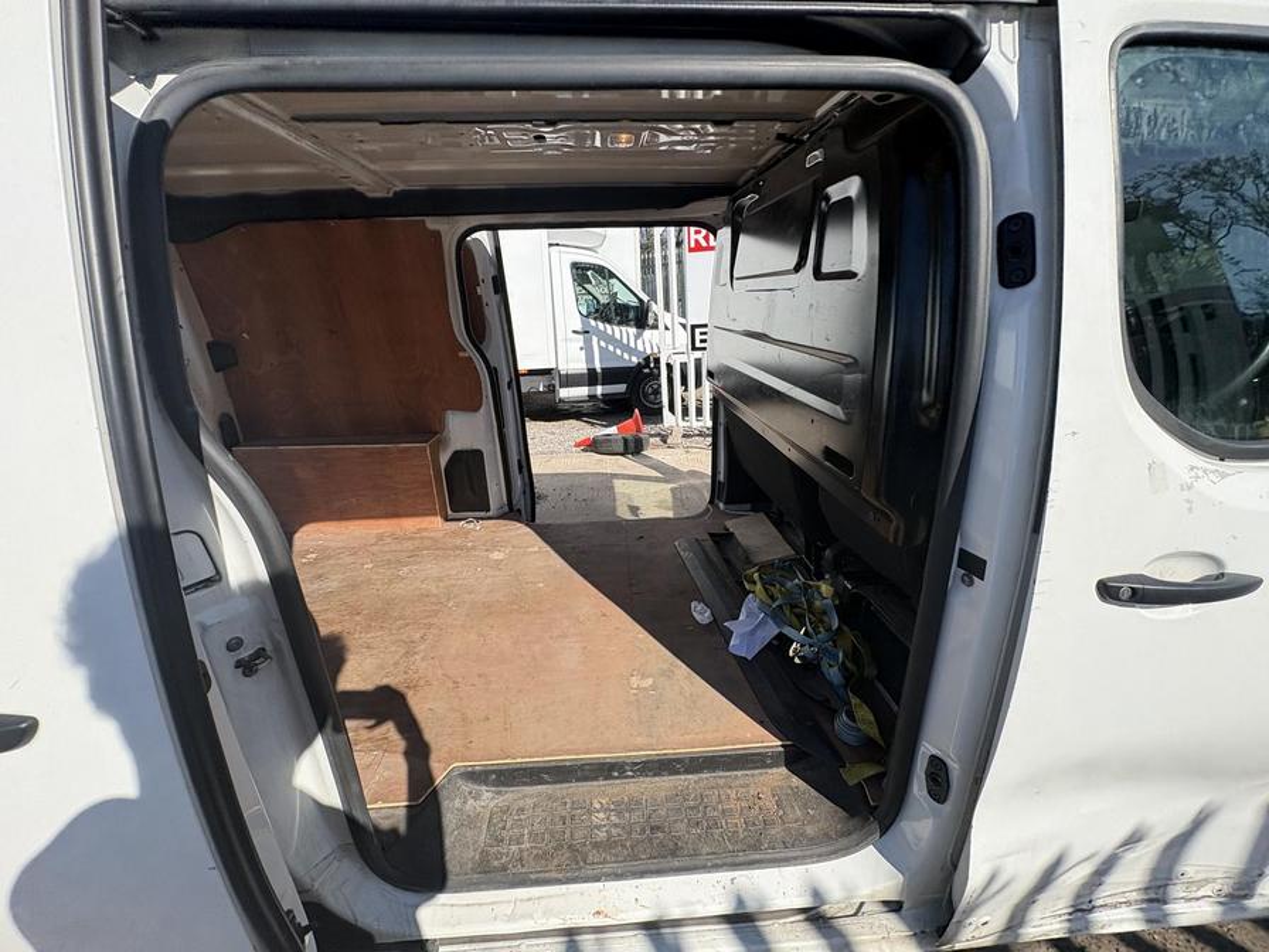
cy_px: 476
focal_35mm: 14
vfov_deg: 85.7
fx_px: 513
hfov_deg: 102.1
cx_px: 634
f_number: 2.2
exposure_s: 1/1395
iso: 64
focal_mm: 2.22
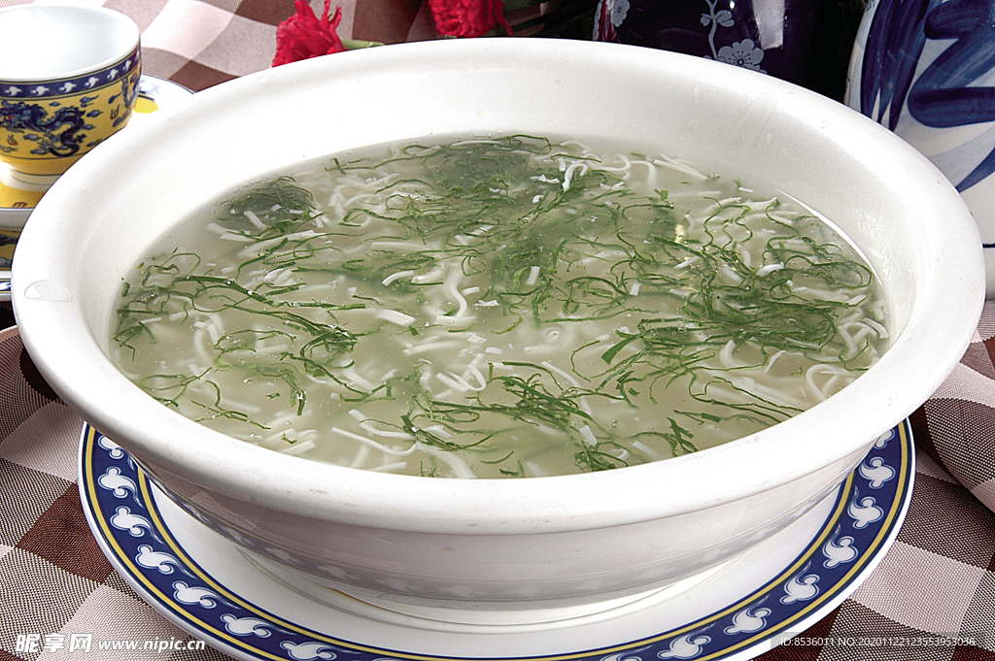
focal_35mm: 72
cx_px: 498
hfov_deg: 28.1
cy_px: 330
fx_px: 1988
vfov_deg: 18.9
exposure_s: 1/200
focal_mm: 48
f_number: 16
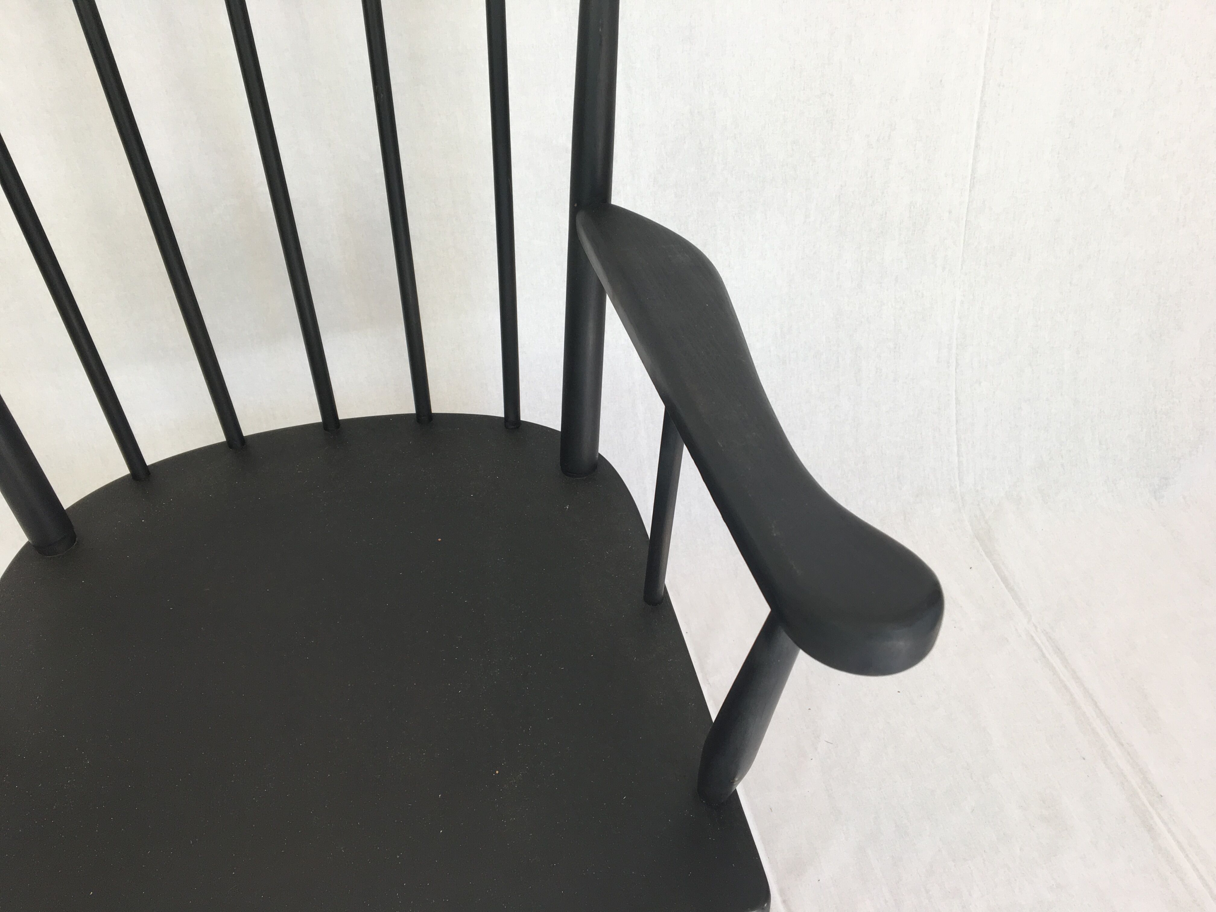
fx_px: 1019
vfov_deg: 48.2
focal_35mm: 29
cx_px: 608
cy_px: 456
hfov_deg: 61.7
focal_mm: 4.15
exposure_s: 1/100
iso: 32
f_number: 2.2
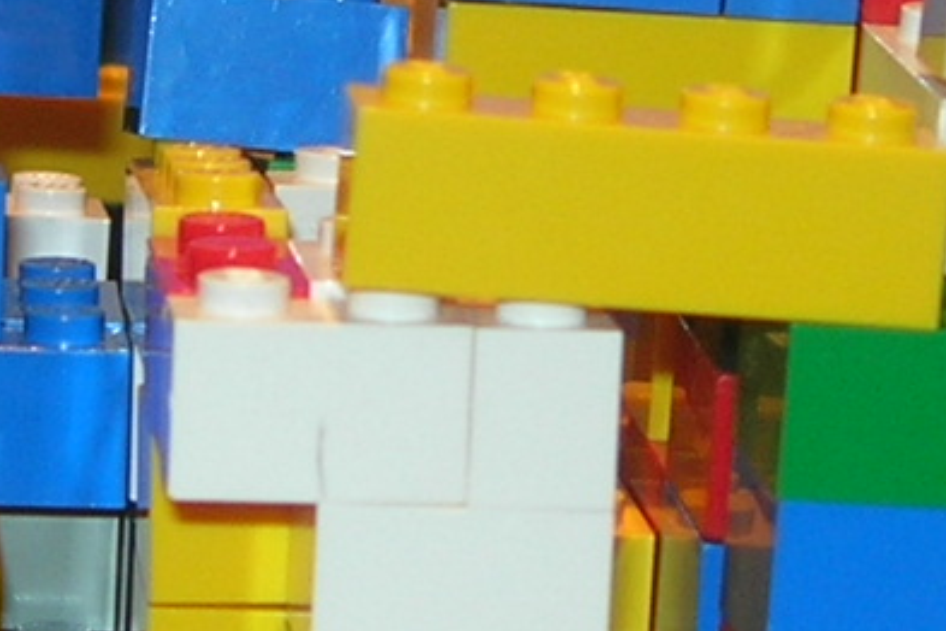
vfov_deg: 6.7
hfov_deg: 10.0
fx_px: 5413
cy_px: 135
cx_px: 424
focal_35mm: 206
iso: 64
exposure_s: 1/60.1
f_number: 2.8
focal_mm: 7.8
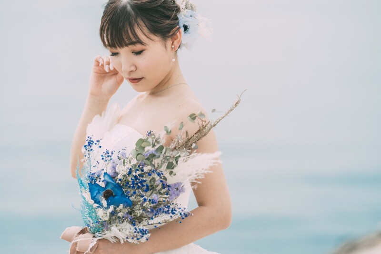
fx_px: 1428
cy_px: 127
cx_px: 190
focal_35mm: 135
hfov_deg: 15.2
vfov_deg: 10.2
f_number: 2.8
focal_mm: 135
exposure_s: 1/2500
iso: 100
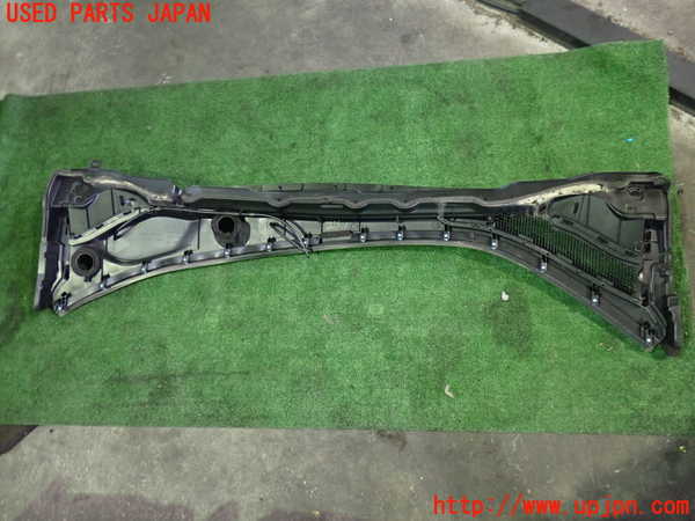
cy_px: 260
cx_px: 348
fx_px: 602
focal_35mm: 30
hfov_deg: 60.0
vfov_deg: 46.8
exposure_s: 1/25
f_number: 2.3
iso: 800
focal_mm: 5.4
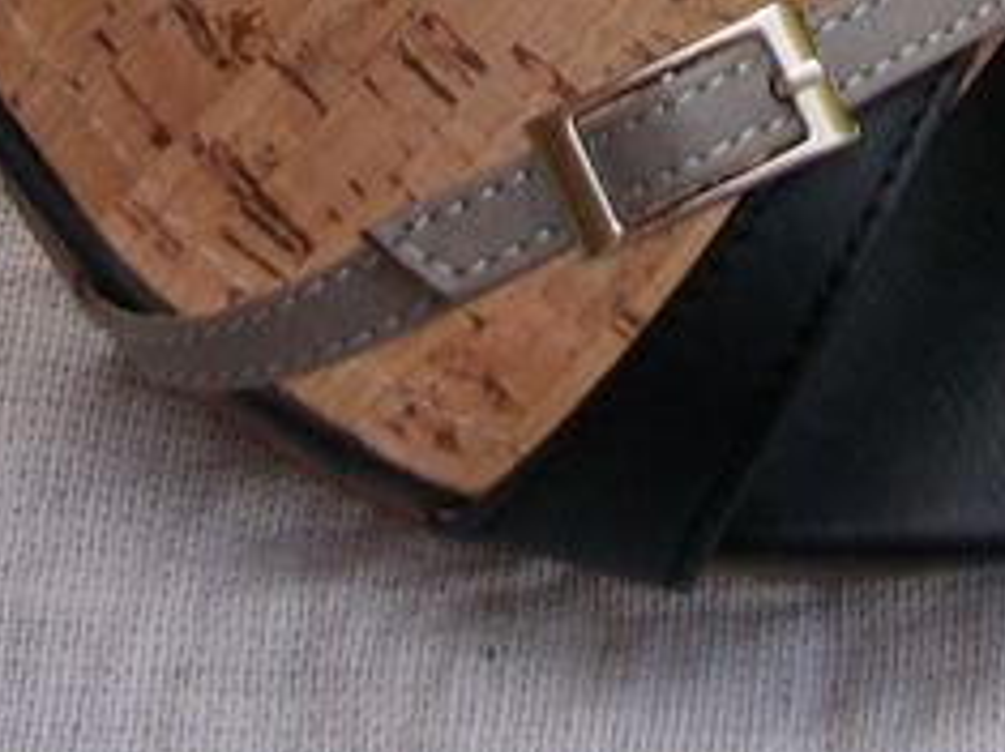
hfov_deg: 14.4
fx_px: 3946
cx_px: 907
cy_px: -726
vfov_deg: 10.1
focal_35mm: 136
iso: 80
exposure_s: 1/229
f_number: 2.9
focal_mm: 5.7
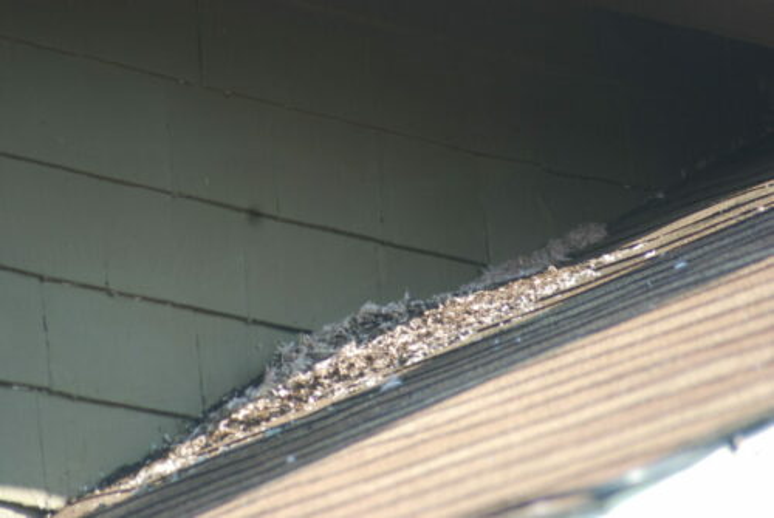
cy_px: 259
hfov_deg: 4.6
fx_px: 9689
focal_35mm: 450
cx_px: 387
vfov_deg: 3.1
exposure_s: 1/125
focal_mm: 300
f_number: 5.6
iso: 200
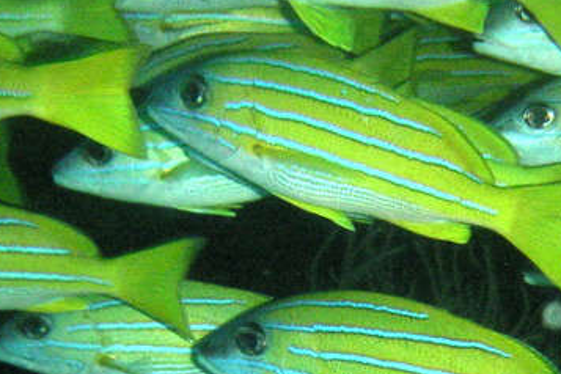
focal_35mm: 94
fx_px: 1465
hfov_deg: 21.2
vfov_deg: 14.4
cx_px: 519
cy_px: 358
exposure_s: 1/45
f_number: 2.8
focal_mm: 6
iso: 160
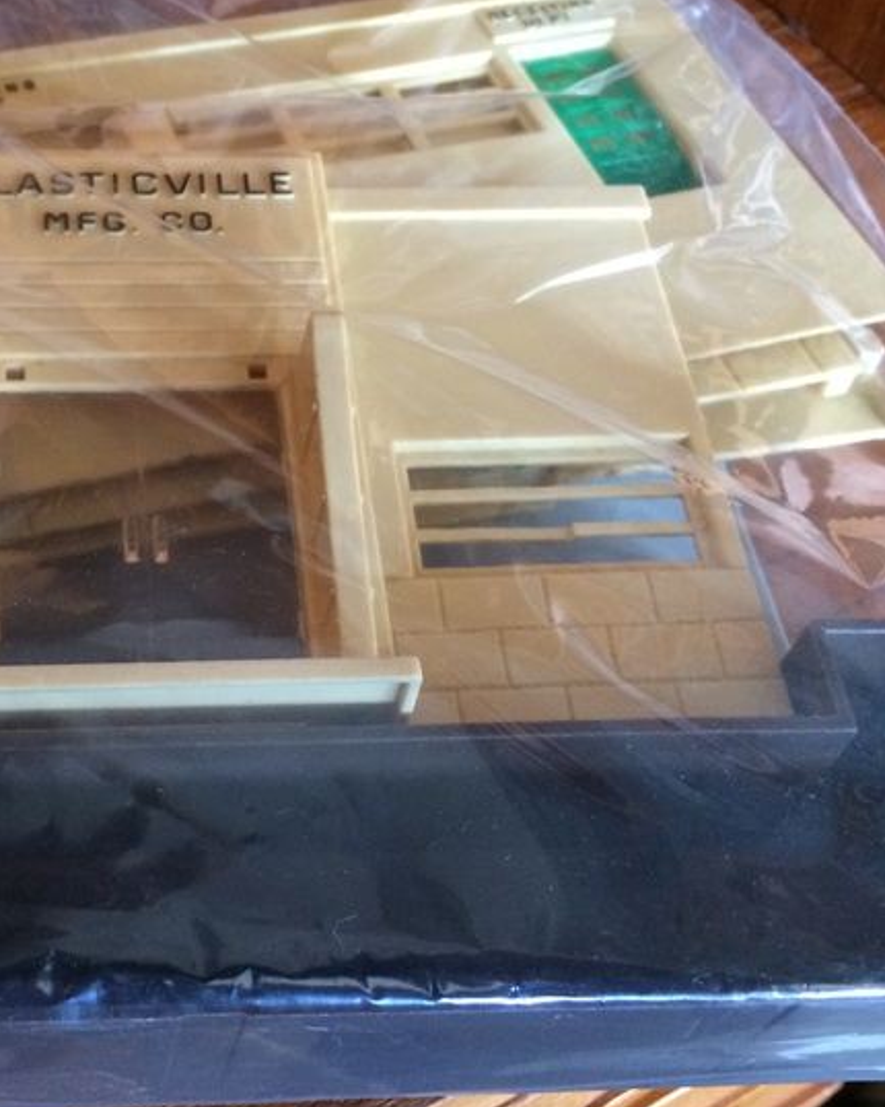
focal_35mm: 49
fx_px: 1605
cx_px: 167
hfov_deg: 30.0
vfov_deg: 37.9
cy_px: 443
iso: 250
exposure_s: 1/30
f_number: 2.2
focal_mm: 4.12
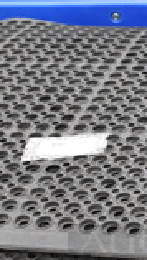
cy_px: 173
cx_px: 253
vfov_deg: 16.0
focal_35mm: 134
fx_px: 928
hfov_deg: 8.7
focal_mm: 22
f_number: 6.3
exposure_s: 1/200
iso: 200
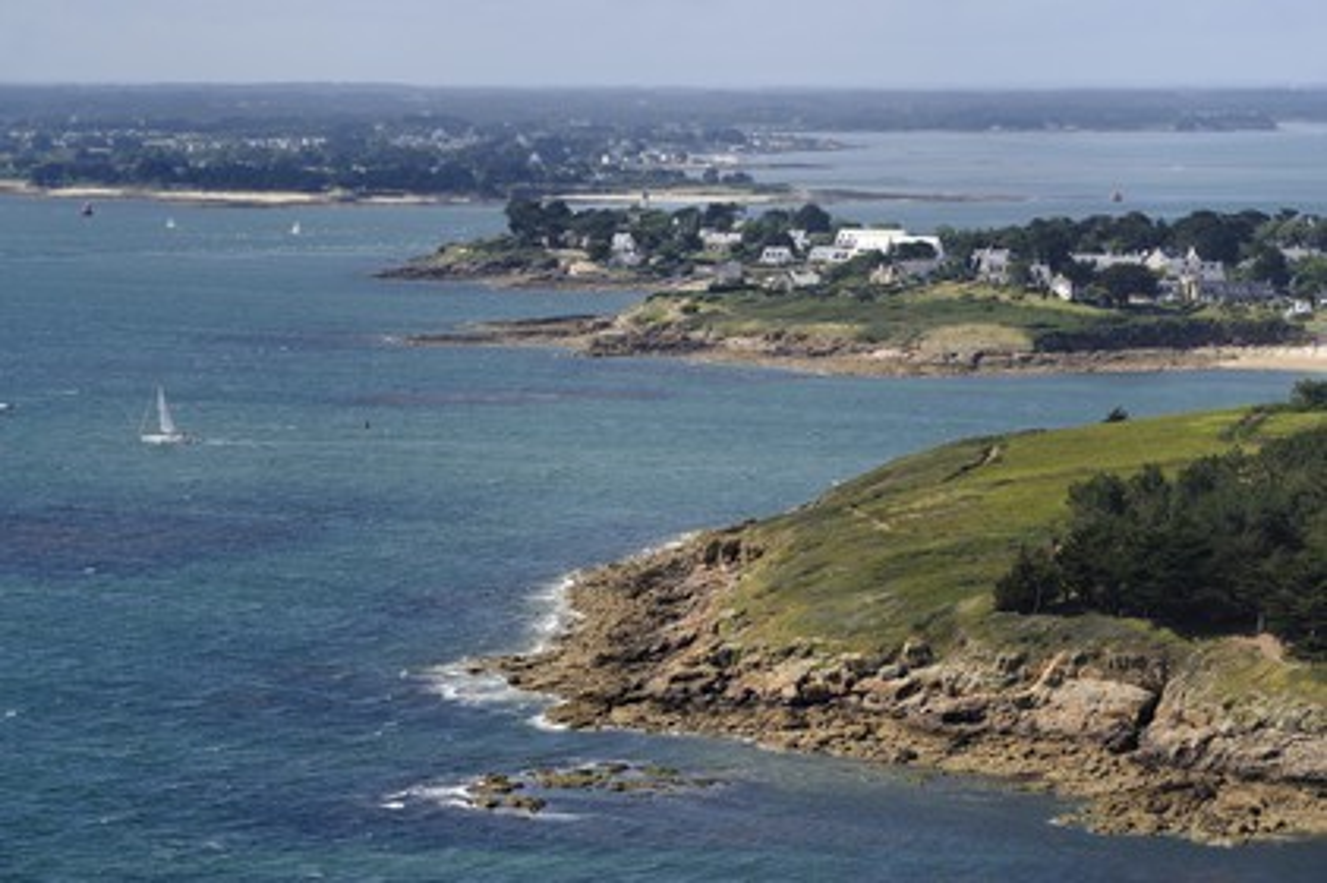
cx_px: 664
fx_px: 4972
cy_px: 442
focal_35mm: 135
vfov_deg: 10.1
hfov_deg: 15.2
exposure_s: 1/1000
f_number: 9
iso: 400
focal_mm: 135
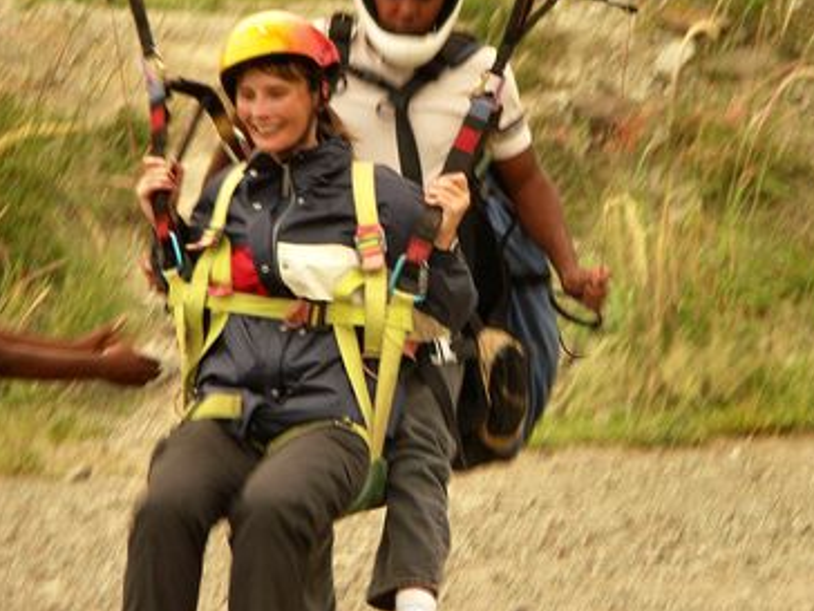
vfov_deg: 5.4
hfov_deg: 7.2
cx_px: 508
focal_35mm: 275
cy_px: 214
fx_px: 6467
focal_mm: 50.8
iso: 200
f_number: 3.5
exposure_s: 1/60
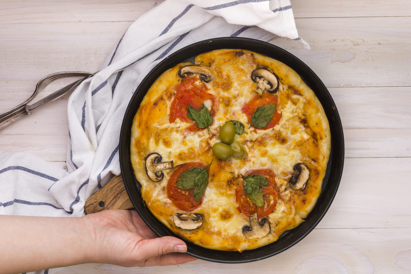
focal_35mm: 52
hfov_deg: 37.8
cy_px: 137
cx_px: 206
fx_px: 599
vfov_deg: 25.8
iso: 160
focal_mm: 35
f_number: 9
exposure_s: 1/250
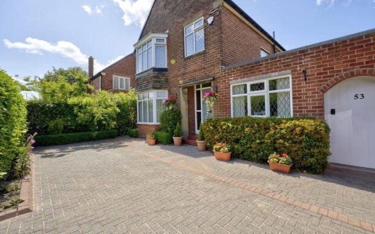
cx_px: 194
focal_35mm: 16
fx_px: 160
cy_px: 111
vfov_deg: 72.4
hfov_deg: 99.1
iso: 400
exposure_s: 1/320
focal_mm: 14.6
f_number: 13
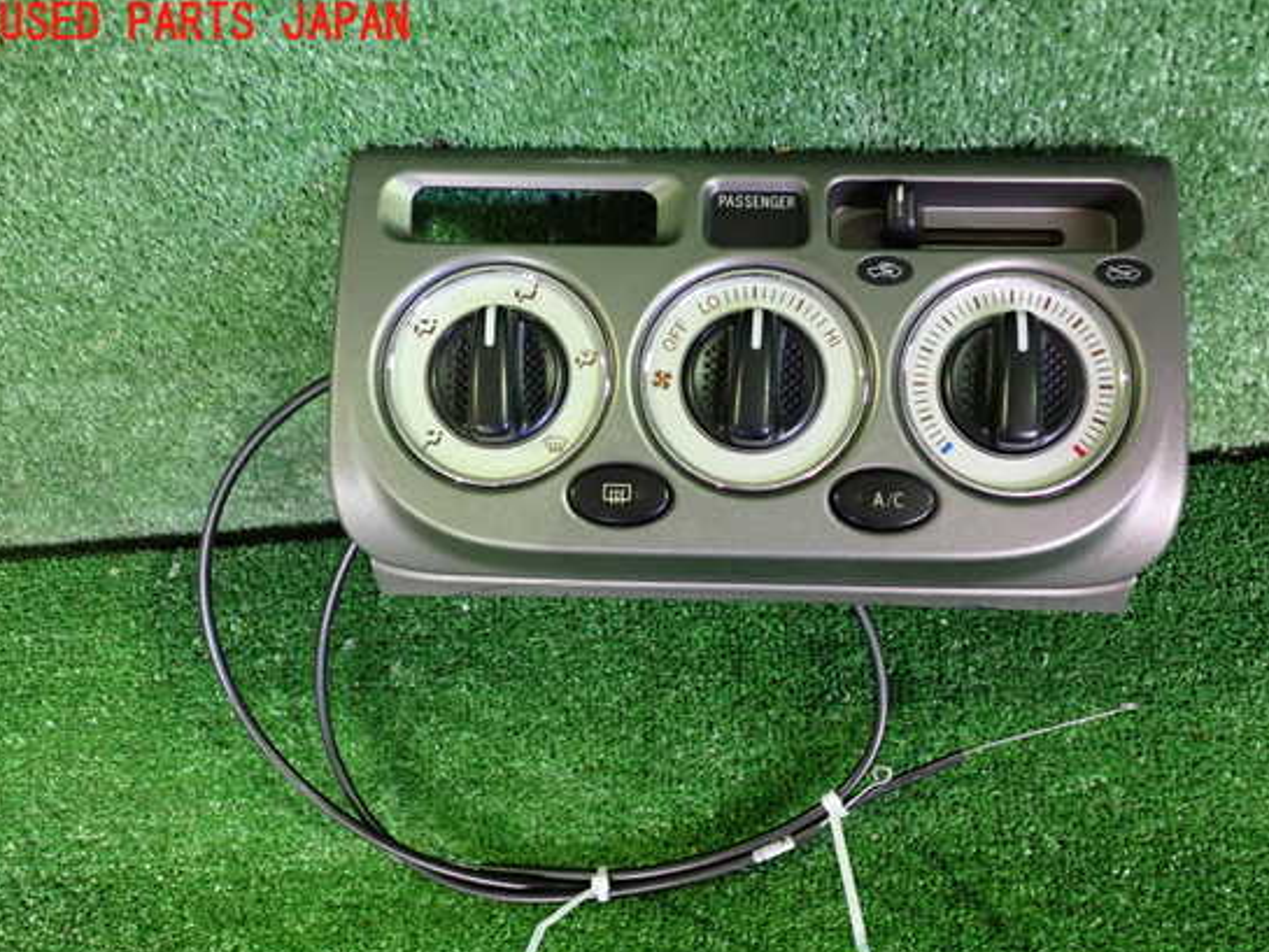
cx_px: 685
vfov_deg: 42.9
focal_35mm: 33
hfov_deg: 55.3
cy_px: 519
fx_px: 1210
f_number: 2.3
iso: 800
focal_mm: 5.4
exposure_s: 1/25
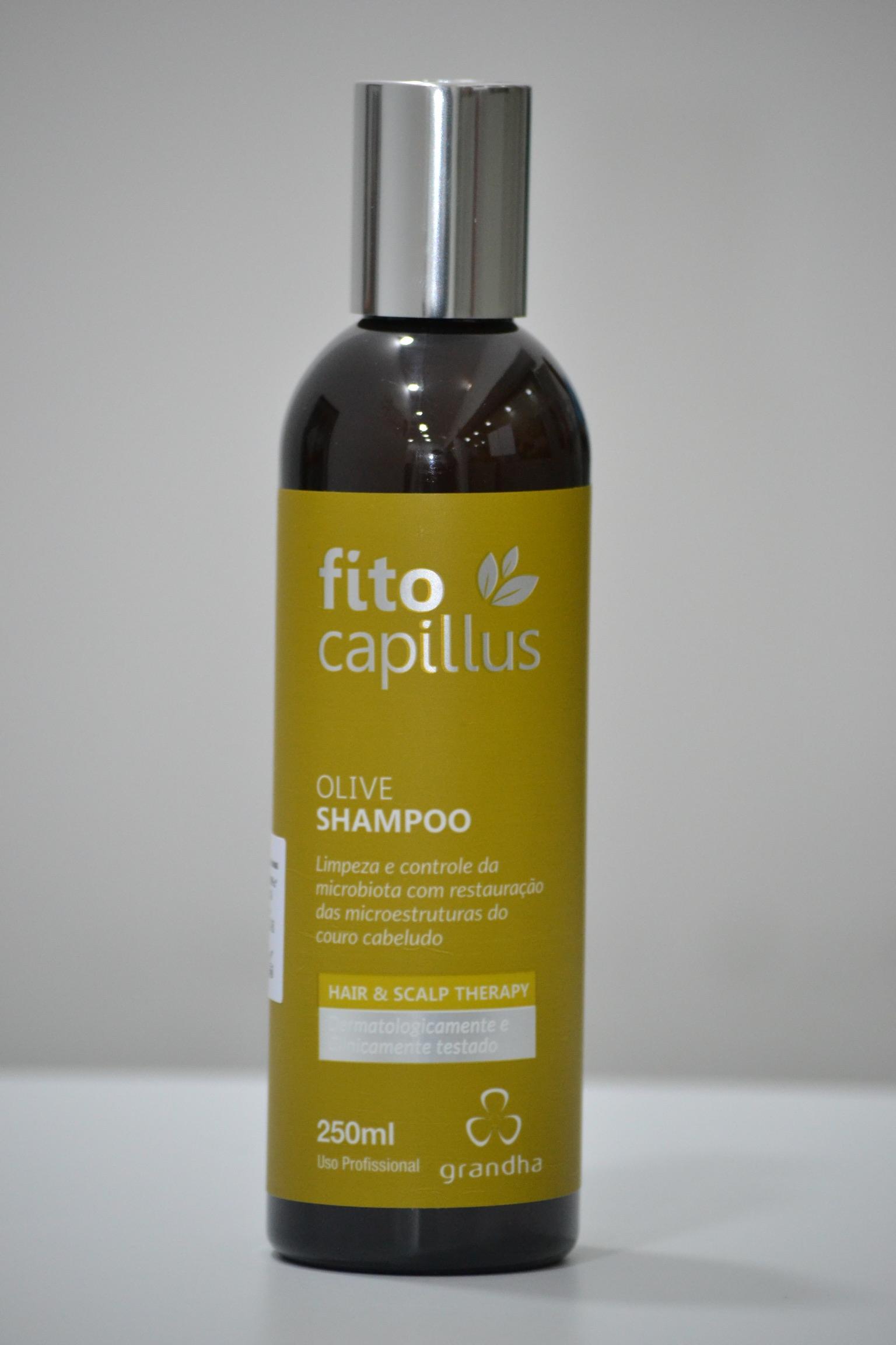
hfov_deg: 6.8
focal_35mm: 202
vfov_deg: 10.2
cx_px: 448
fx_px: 7559
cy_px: 672
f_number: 5
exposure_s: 1/125
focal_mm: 135
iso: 1600
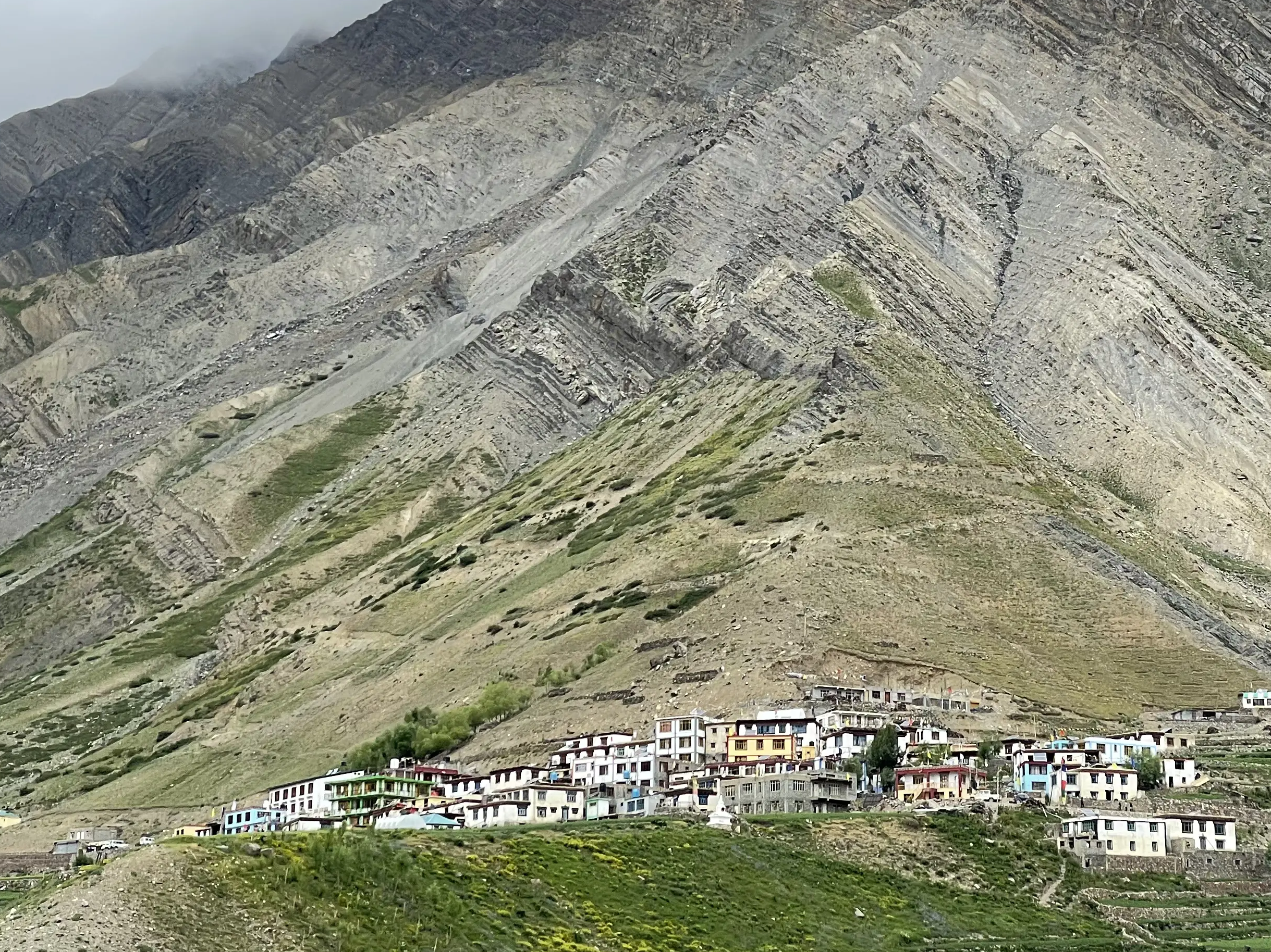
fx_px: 3157
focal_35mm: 86
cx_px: 860
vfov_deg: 17.2
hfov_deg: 22.7
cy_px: 389
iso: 25
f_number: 2
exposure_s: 1/705
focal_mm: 6
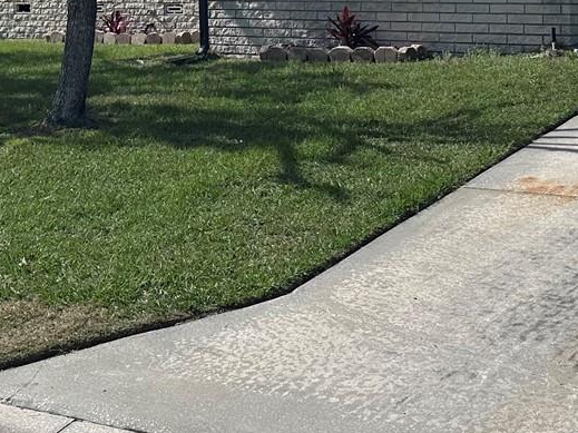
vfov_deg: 19.0
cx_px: 262
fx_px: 1235
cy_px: -60
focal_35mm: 74
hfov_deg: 26.3
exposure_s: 1/6623
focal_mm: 6.86
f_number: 1.78
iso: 80
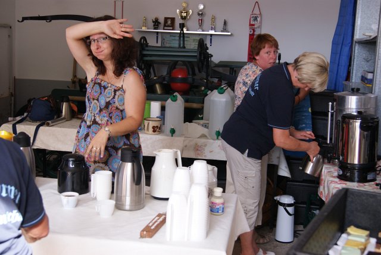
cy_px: 128
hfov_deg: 43.6
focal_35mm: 45
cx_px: 190
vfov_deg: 29.9
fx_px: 477
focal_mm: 30
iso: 200
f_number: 4.5
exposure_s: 1/60
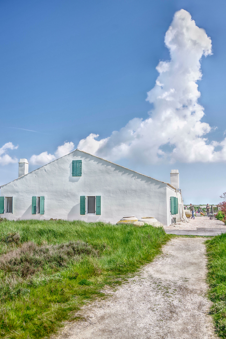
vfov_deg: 58.7
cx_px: 111
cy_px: 168
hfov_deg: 41.1
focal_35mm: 32
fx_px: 301
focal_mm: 21
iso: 100
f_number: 5.6
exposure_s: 1/320
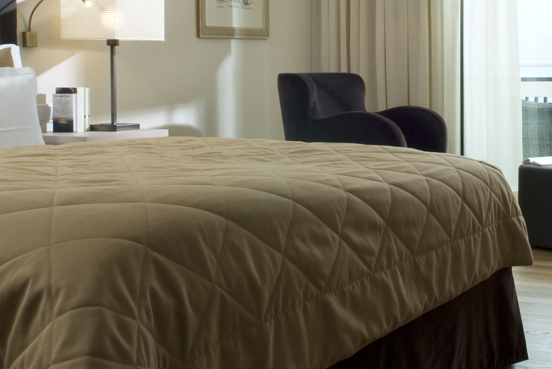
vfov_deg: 21.4
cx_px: 408
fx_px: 971
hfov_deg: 31.2
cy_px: 94
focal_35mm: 63
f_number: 13
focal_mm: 17
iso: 100
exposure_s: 1/4
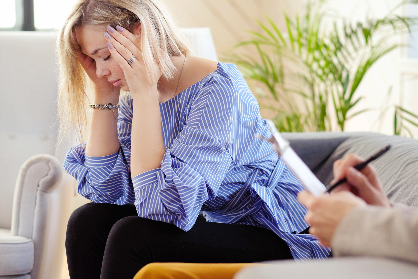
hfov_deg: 24.2
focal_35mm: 84
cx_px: 209
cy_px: 140
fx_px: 975
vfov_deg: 16.3
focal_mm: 56
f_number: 2
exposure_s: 1/320
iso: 500
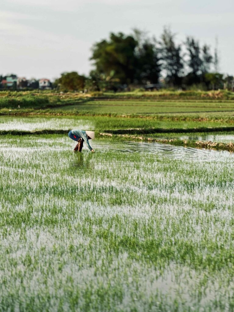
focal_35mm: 77
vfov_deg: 25.3
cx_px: 117
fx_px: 694
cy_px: 156
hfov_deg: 19.1
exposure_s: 1/123
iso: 20
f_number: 2.8
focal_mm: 9
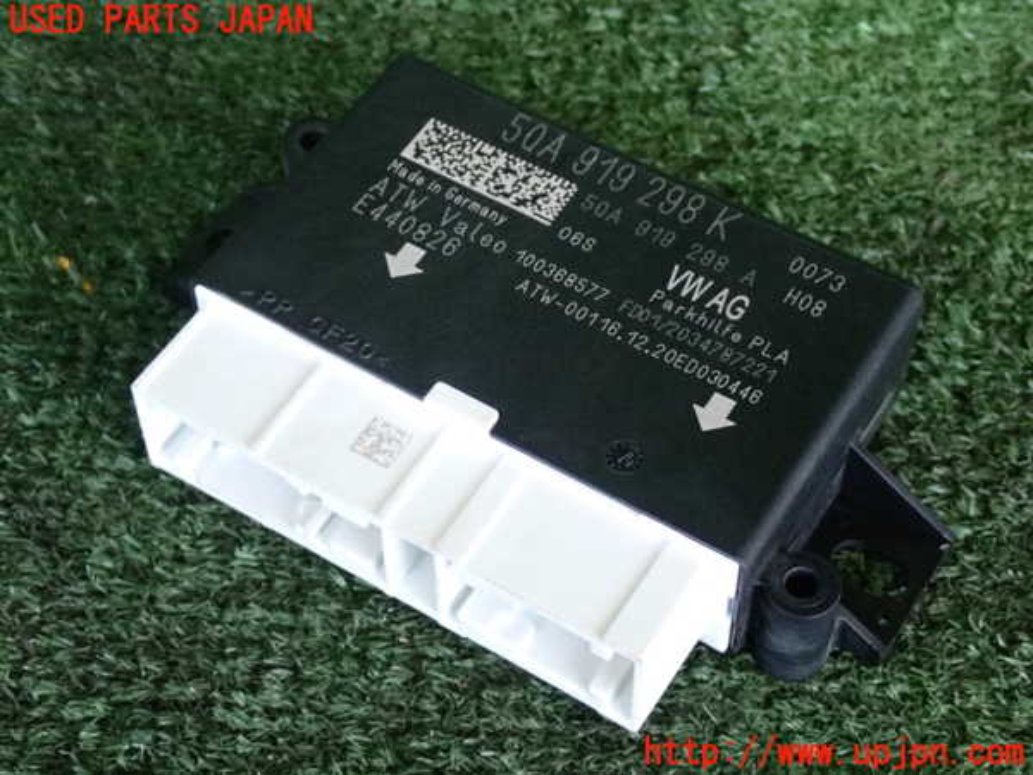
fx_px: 2119
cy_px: 388
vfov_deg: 20.7
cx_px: 516
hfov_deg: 27.4
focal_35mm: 71
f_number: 3.9
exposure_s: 1/125
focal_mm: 12.73
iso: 1250
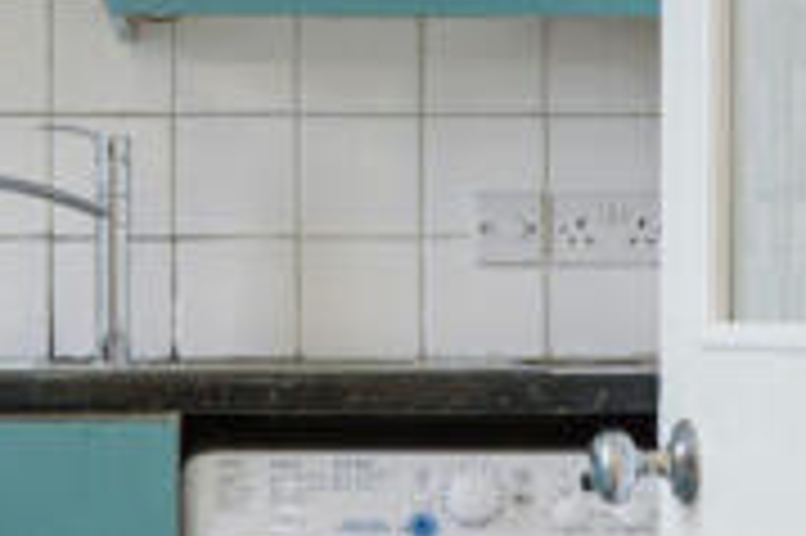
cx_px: 232
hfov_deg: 18.5
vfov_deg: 12.4
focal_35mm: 110
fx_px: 2460
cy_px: 286
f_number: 3.5
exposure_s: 1/30
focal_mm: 20
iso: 500
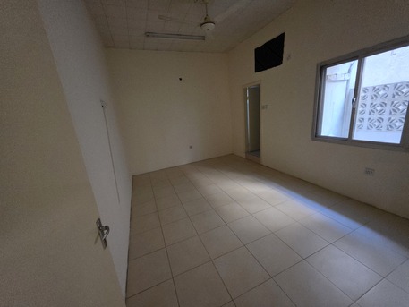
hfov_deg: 106.2
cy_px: 154
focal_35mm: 13
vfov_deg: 89.9
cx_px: 204
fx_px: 154
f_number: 1.9
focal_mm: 2.2
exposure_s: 1/50
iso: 1000
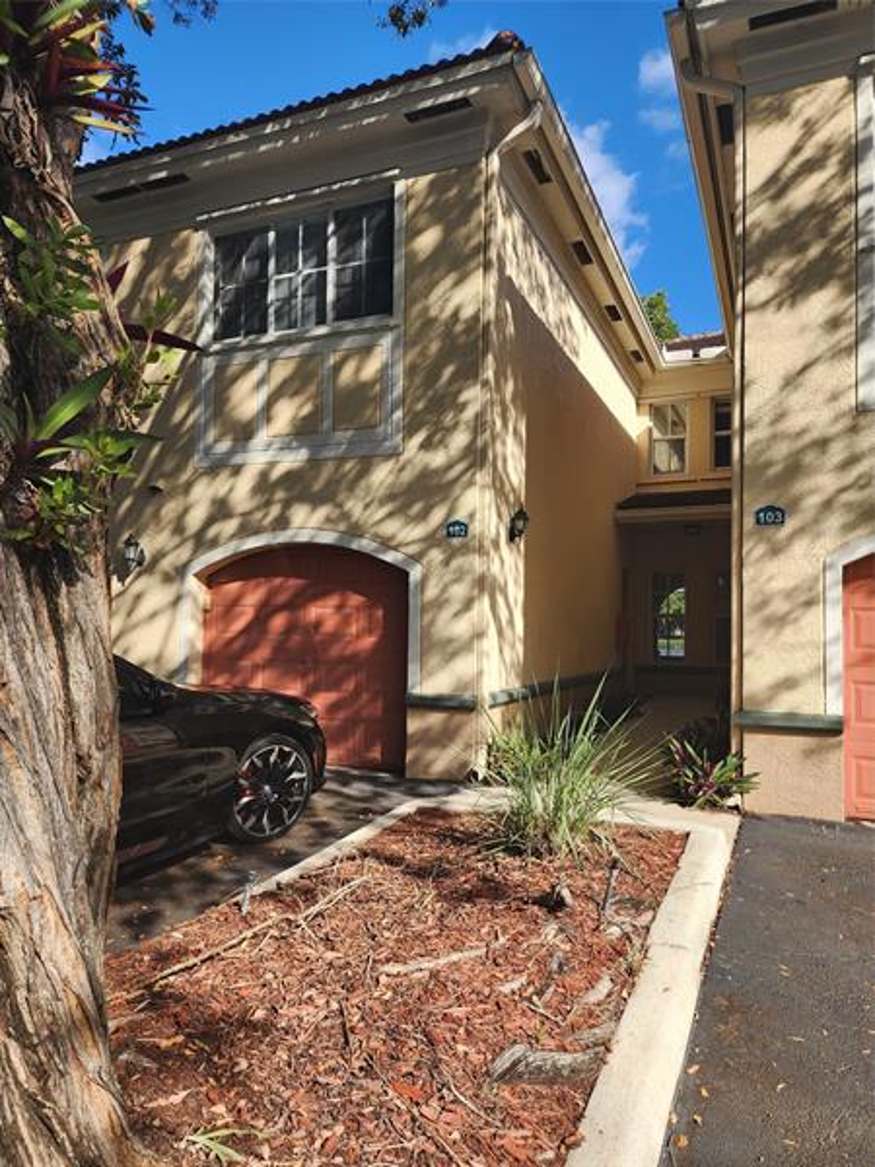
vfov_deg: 73.9
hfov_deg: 58.9
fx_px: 775
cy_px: 584
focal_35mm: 23
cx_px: 438
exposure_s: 1/619
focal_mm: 6.4
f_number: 1.8
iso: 12
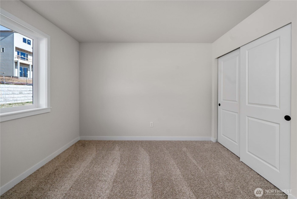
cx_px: 148
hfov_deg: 108.3
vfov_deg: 85.5
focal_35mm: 13
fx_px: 107
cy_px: 100
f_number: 7.1
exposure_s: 1/30
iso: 1000
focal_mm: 13
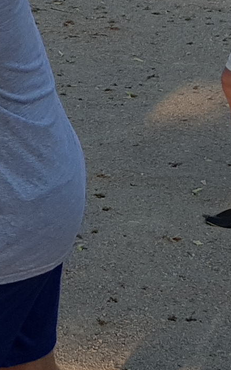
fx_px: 1583
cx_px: -74
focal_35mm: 157
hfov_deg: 8.2
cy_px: 14
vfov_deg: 13.2
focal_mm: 4.2
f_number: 1.7
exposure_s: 1/1528
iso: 40
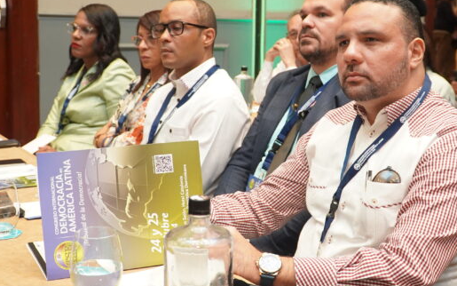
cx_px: 272
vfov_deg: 23.9
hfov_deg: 37.4
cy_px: 109
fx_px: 673
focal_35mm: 54
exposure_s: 1/160
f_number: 4
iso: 3200
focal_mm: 26
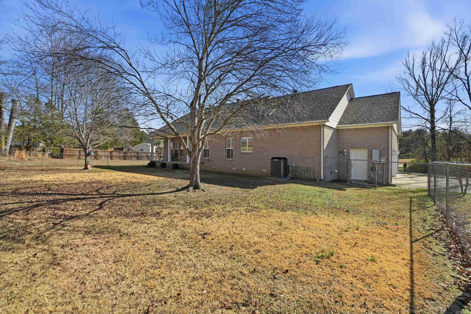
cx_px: 236
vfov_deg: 77.3
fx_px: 196
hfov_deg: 100.4
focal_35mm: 15
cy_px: 157
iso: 250
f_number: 9
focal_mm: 10
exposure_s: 1/1250
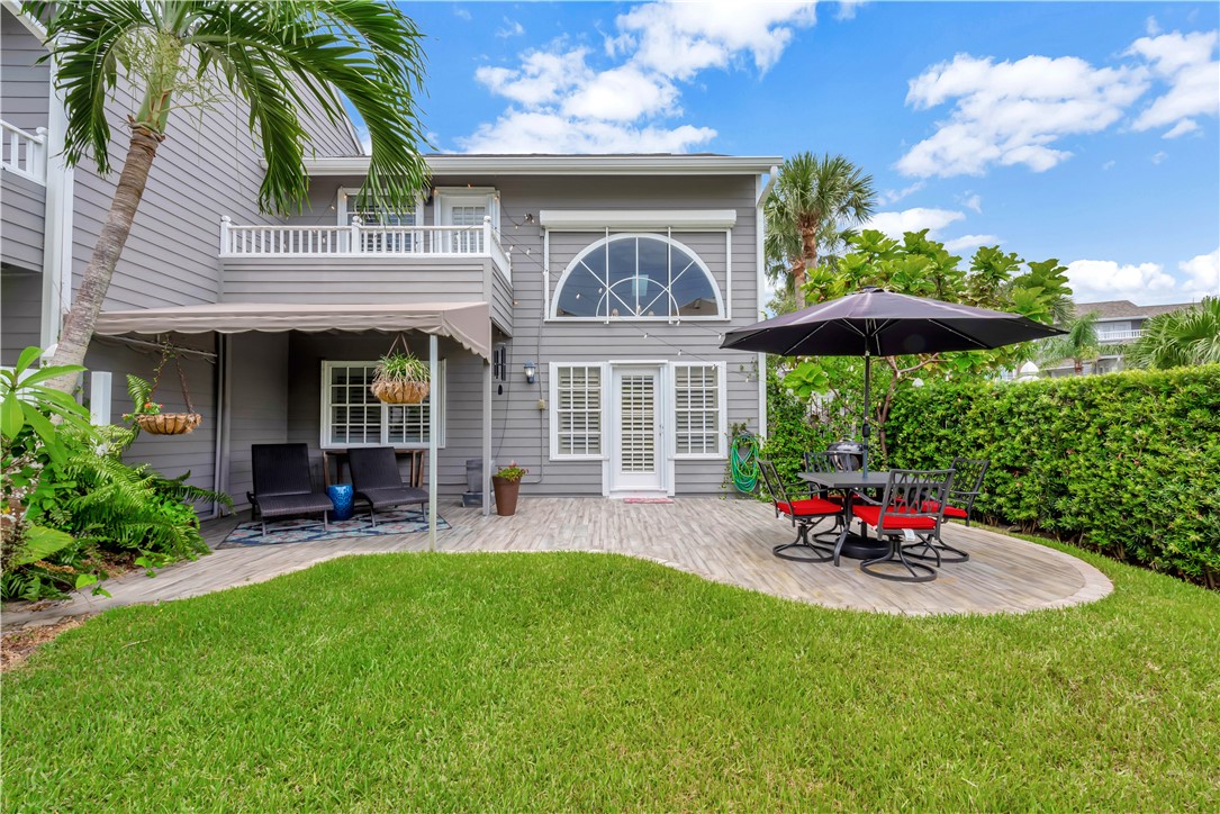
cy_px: 407
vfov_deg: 73.8
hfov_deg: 96.7
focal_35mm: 16
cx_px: 610
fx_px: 542
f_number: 18
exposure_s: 1/40
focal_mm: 16
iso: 100
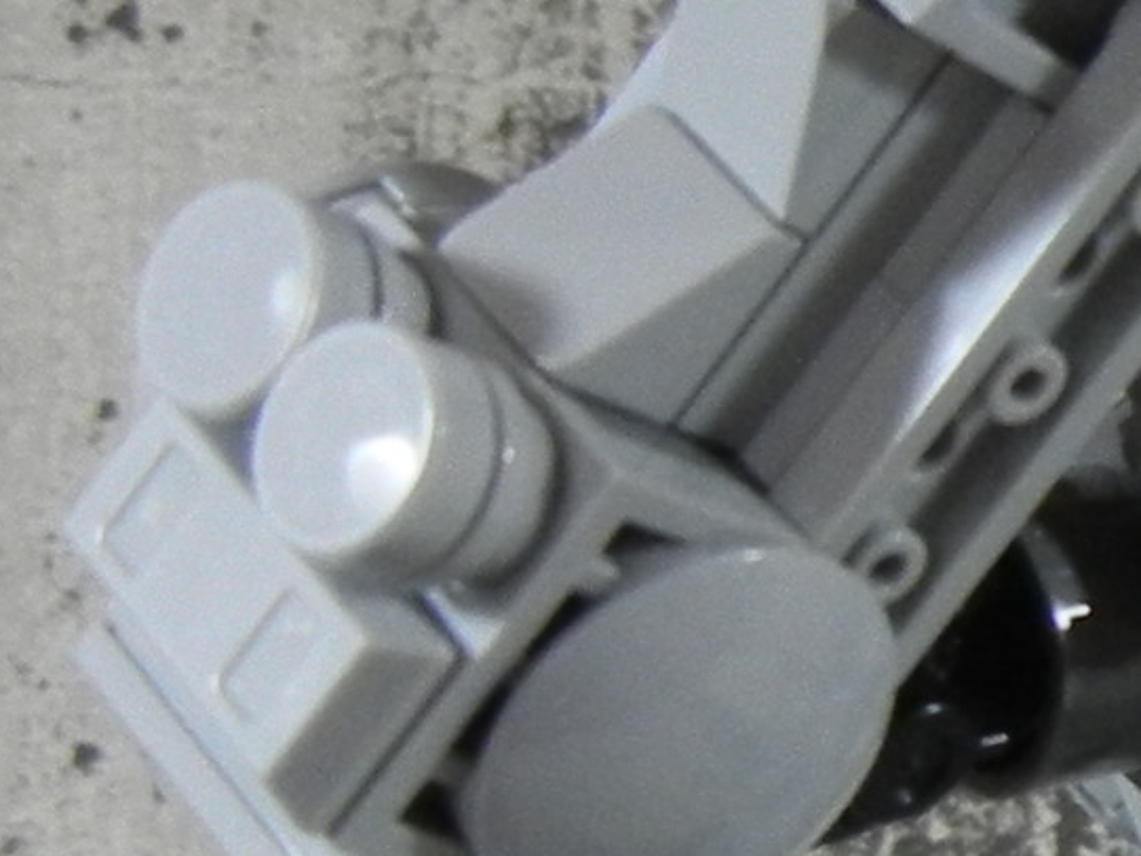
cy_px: 930
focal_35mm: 181
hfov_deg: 10.3
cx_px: 2012
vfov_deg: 8.2
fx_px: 5967
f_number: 3.5
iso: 400
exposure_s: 1/64
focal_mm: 5.4
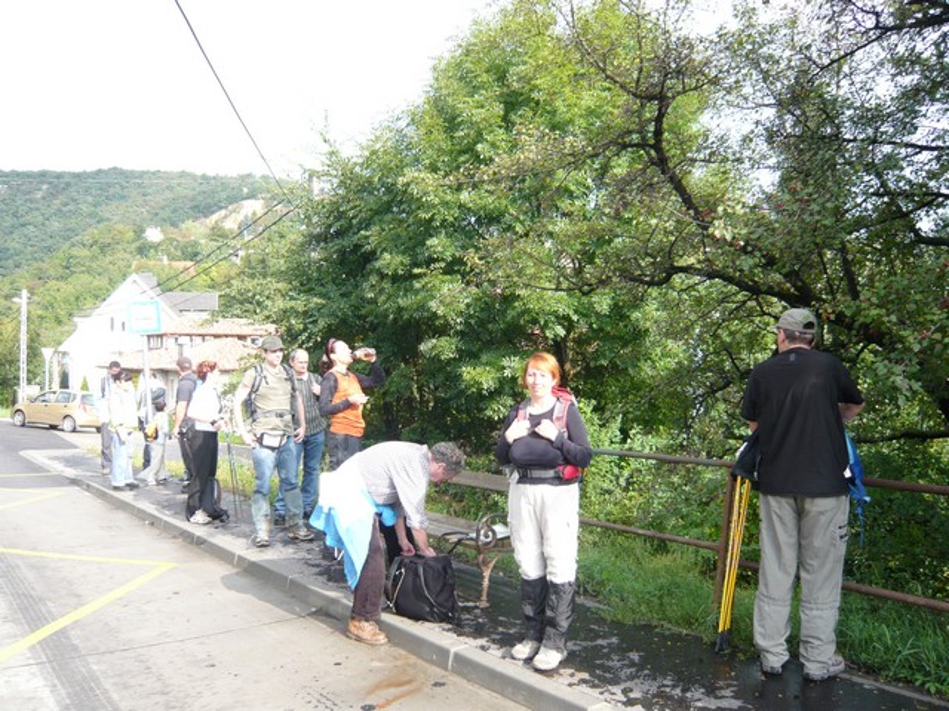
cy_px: 356
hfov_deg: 63.4
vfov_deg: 49.7
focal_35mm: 28
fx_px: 768
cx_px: 474
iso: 100
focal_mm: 4.6
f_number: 2.8
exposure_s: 1/320
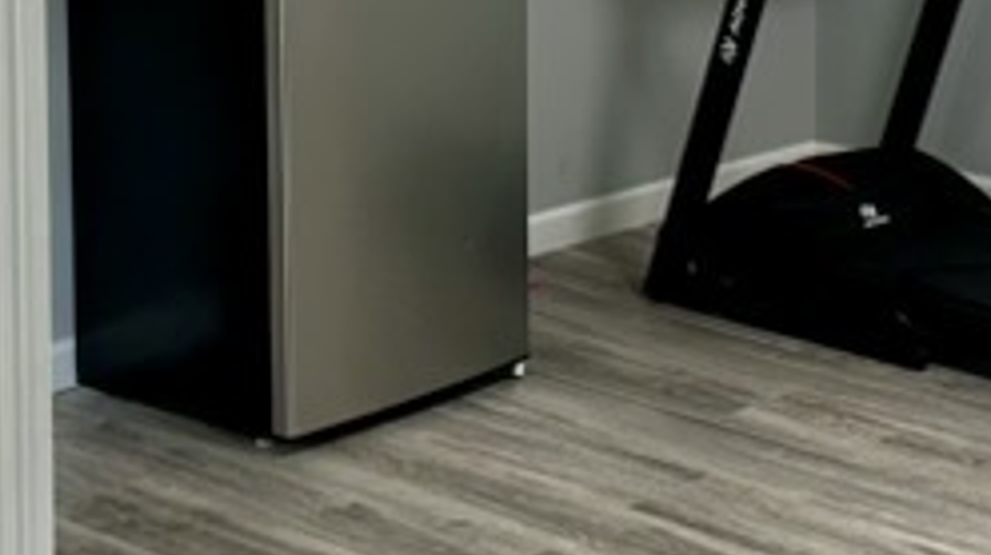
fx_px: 2836
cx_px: 815
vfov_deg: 10.9
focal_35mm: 108
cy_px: -148
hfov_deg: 19.6
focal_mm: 6.86
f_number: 1.78
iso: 100
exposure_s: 1/24
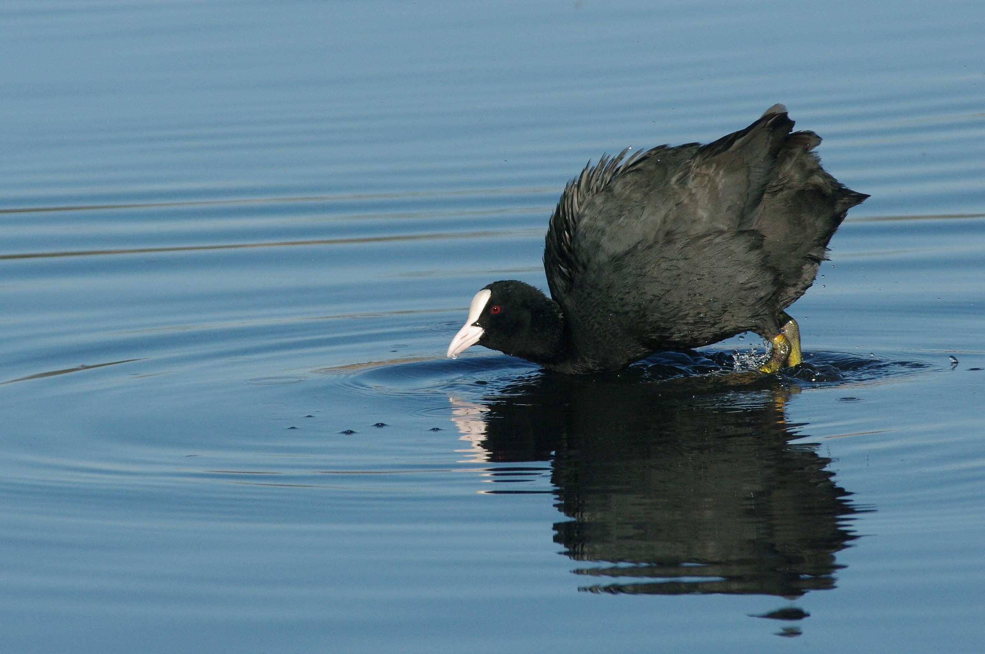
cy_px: 327
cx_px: 492
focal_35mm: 450
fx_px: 12297
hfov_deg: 4.6
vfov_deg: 3.0
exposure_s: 1/1500
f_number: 9.5
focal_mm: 300
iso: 800
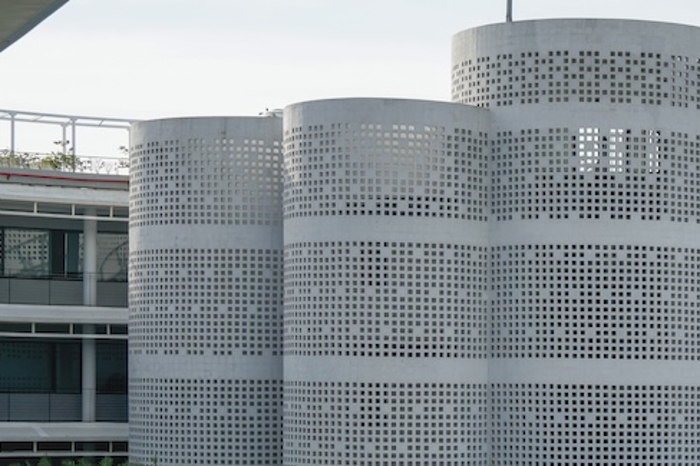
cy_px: 363
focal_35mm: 96
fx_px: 1866
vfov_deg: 14.2
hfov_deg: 20.4
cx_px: 752
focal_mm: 39
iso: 100
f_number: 8
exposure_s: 1/200
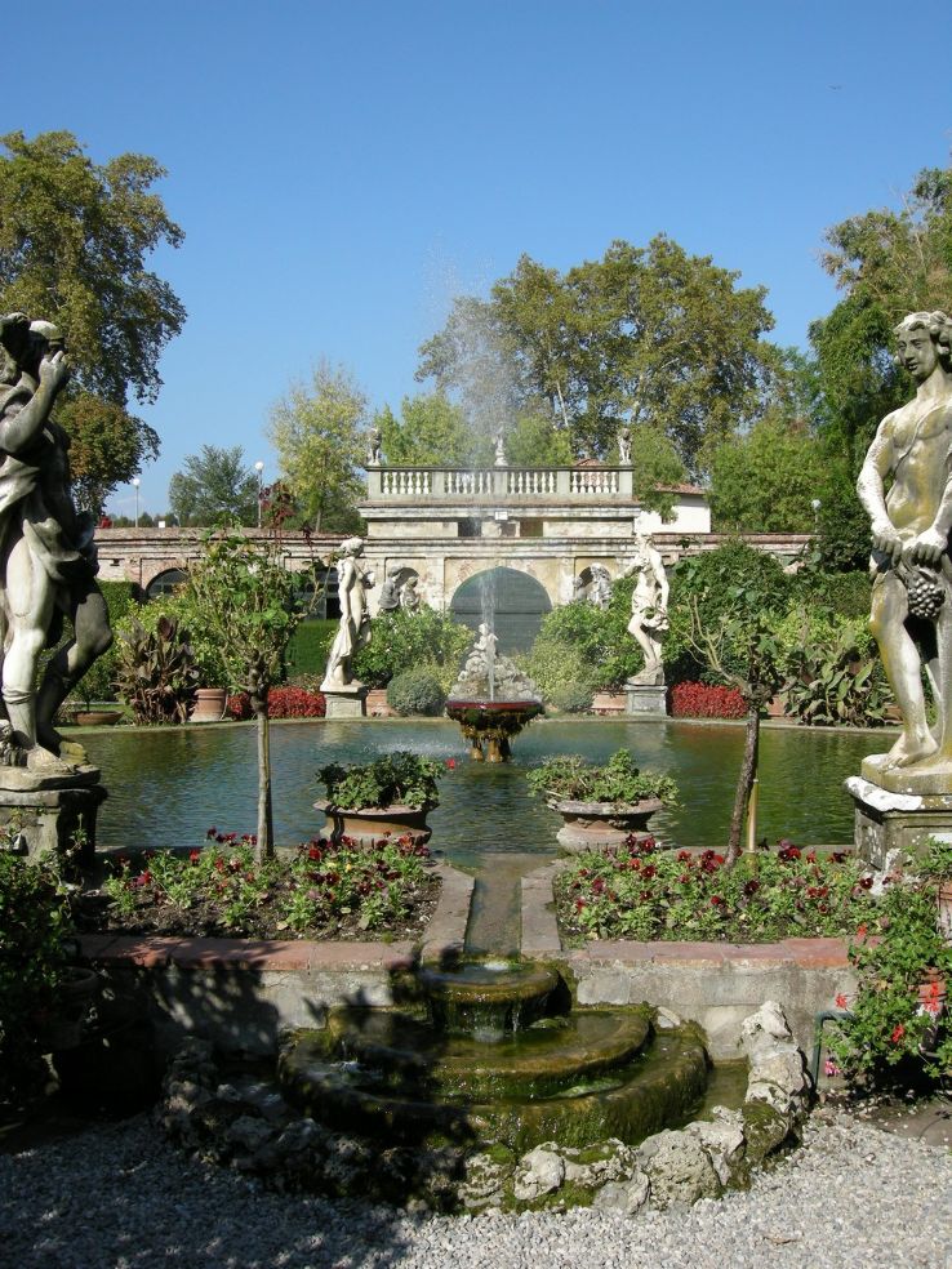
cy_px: 634
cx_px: 476
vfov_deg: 51.4
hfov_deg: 39.7
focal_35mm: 36
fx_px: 1320
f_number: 5.4
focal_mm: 7.5
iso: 64
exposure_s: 1/244
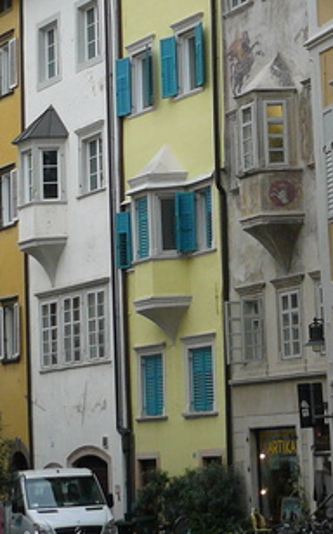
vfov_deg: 17.4
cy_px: 101
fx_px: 1731
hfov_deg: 10.8
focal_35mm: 119
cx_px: 390
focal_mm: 6
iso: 100
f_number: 3.2
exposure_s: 1/125
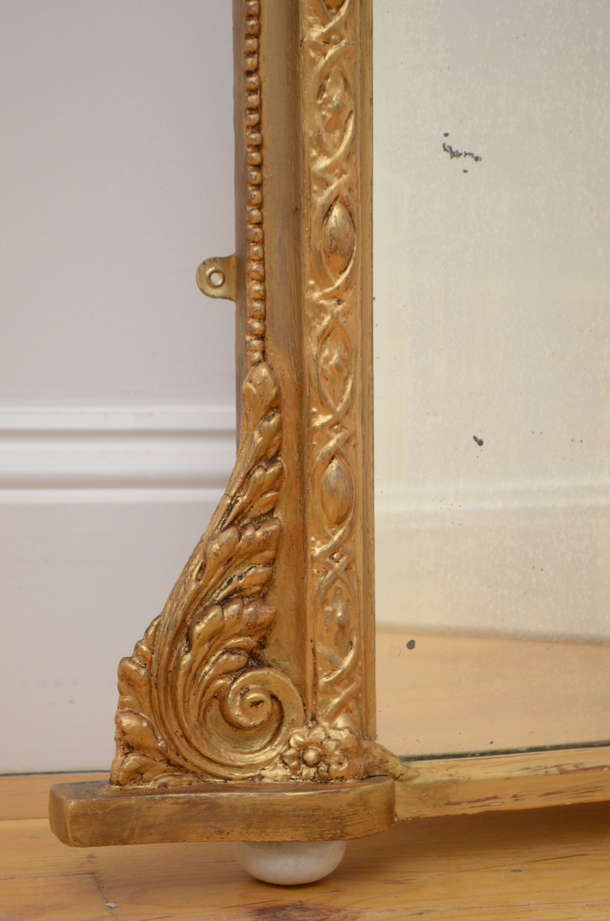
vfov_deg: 26.0
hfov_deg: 17.4
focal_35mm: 78
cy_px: 460
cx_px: 305
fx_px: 1991
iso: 1000
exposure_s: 1/125
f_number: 5.6
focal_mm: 52
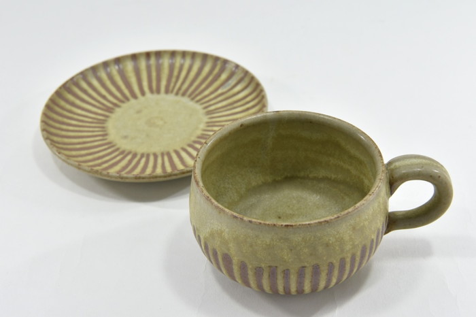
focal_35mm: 56
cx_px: 238
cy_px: 158
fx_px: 740
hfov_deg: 35.7
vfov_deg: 24.2
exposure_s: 1/50
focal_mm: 56
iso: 1250
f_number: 11
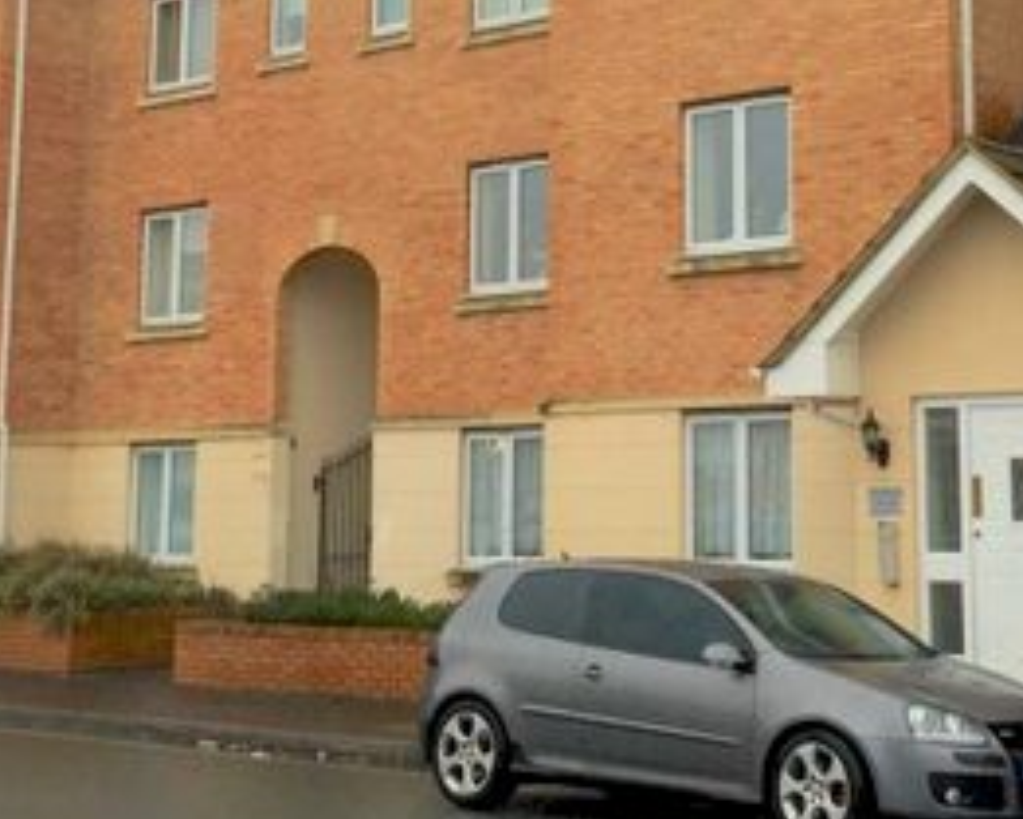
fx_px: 2302
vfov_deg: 19.9
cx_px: 651
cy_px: 139
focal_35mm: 76
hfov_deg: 25.0
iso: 32
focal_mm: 4.15
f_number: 2.2
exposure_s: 1/201
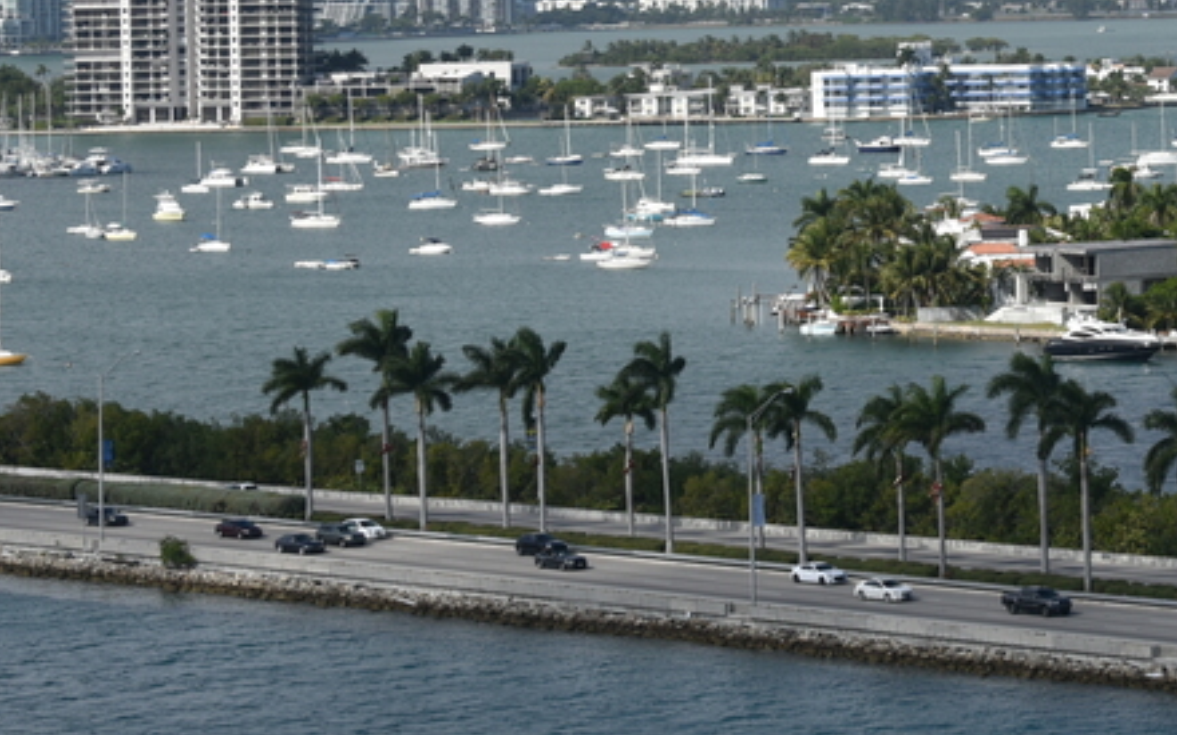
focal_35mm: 184
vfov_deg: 7.1
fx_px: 5902
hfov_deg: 11.3
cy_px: -35
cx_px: 1244
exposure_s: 1/400
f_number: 10
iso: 100
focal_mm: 62
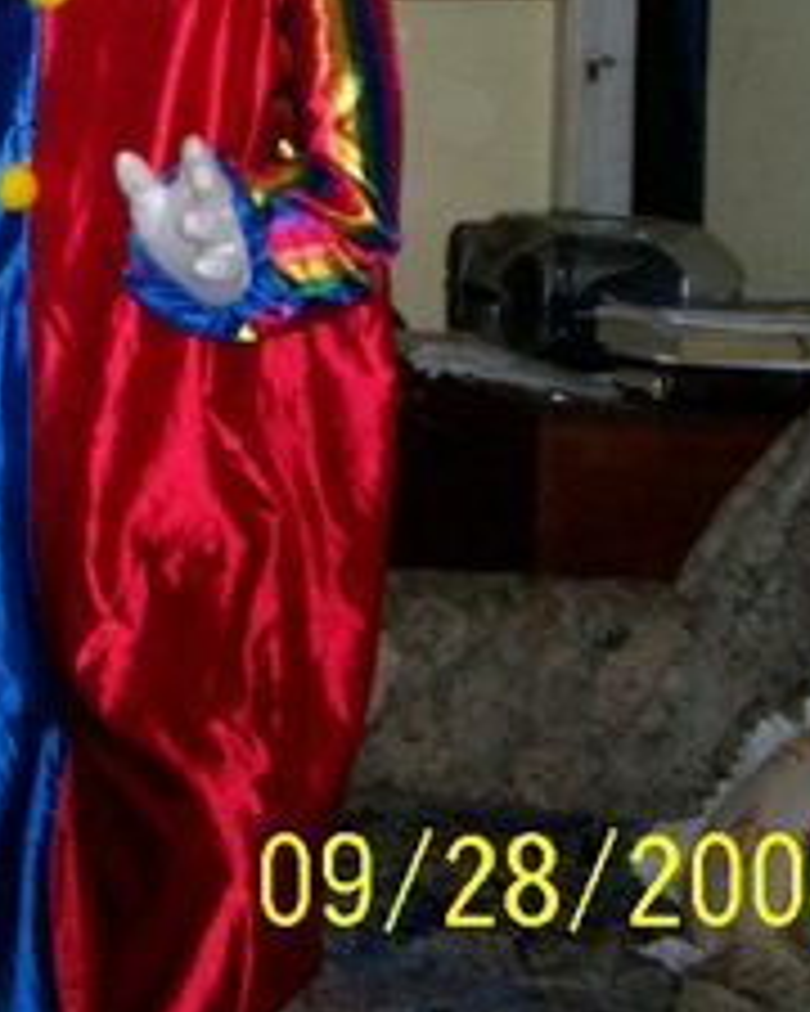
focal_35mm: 100
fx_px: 2997
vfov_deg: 18.8
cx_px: -428
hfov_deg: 14.3
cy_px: 90
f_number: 4.5
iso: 140
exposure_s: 1/64
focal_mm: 5.9
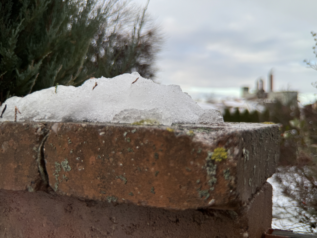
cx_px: 158
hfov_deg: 71.6
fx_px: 220
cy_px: 119
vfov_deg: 56.8
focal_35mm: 24
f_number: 1.78
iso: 80
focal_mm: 6.86
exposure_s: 1/1059
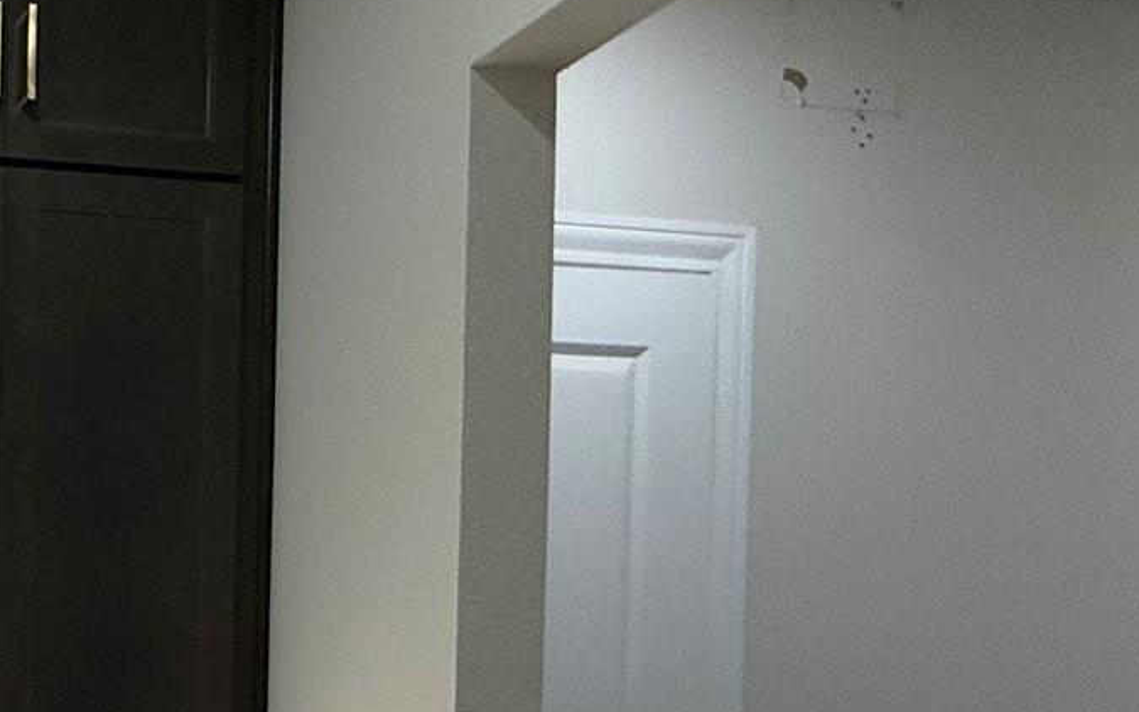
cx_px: -270
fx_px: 1397
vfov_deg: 26.6
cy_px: 758
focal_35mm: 45
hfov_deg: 34.3
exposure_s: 1/120
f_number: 2.2
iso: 100
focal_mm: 2.22
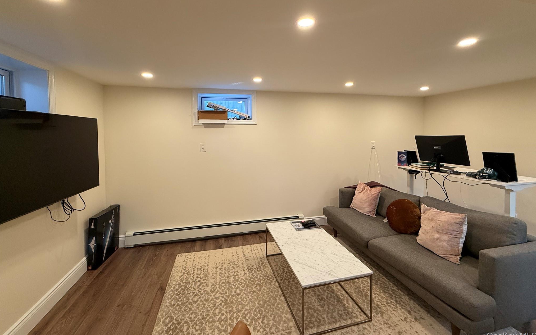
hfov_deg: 101.5
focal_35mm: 15
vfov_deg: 74.2
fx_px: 219
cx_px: 270
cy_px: 139
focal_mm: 2.22
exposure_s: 1/120
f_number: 2.2
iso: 160
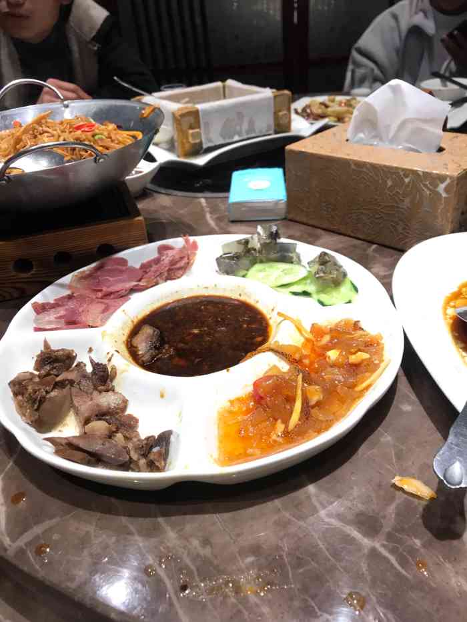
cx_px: 234
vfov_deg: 63.4
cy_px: 311
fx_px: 504
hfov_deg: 49.8
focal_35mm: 28
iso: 32
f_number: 1.8
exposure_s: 1/33
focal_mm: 3.99
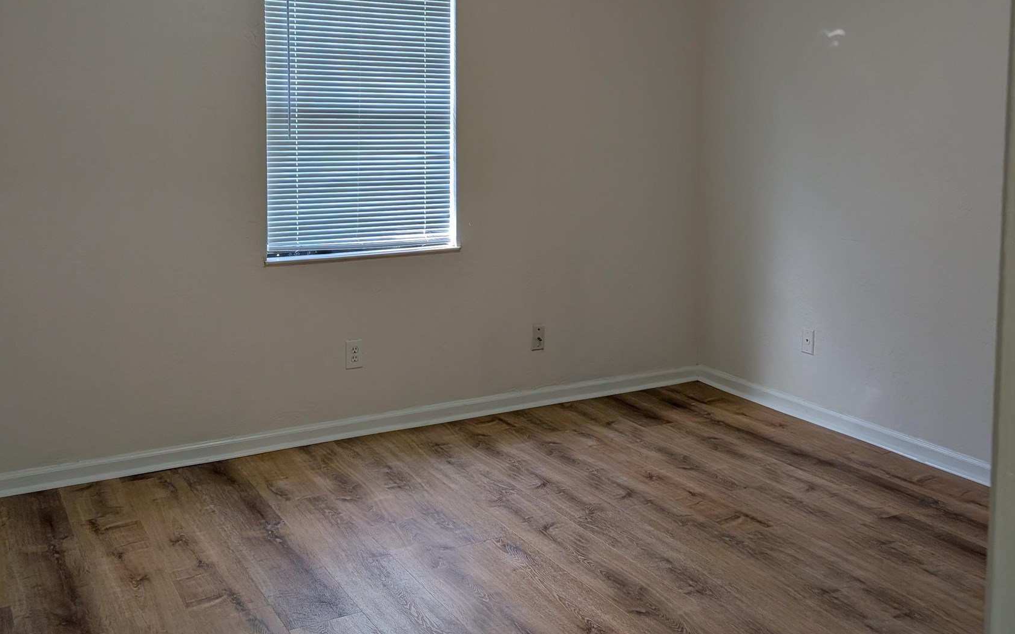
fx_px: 968
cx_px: 494
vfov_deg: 35.8
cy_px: 192
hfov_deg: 55.3
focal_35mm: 35
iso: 54
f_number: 1.68
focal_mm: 6.9
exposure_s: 1/120
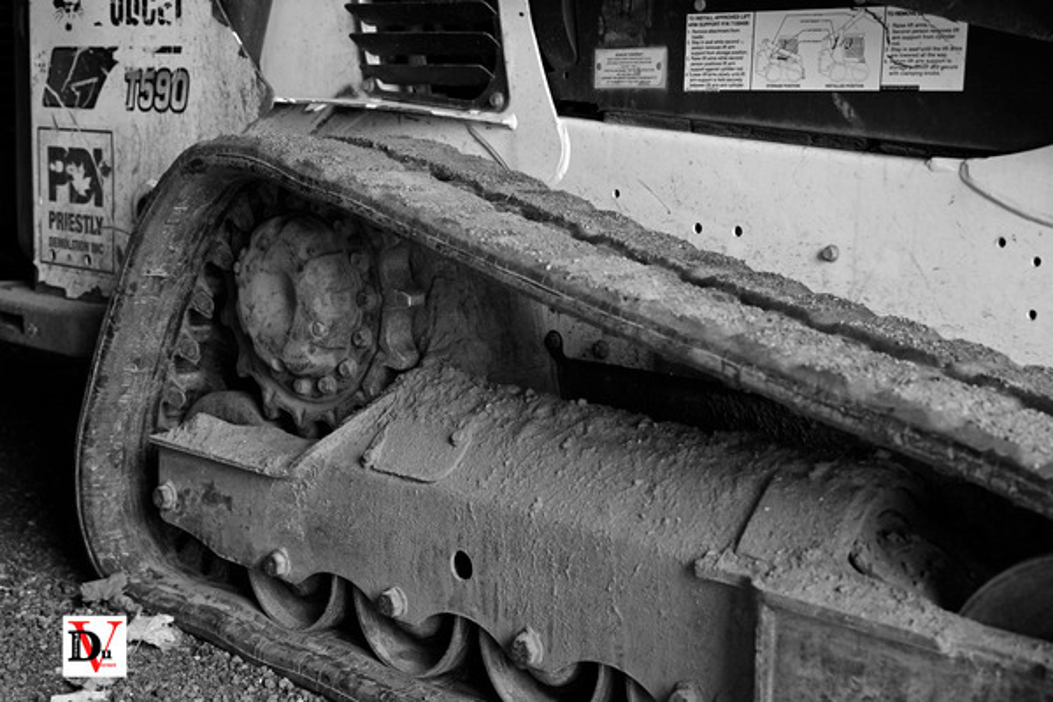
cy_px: 351
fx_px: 1609
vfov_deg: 24.6
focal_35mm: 55
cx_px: 526
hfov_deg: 36.2
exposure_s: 1/250
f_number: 4.5
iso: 400
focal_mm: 55
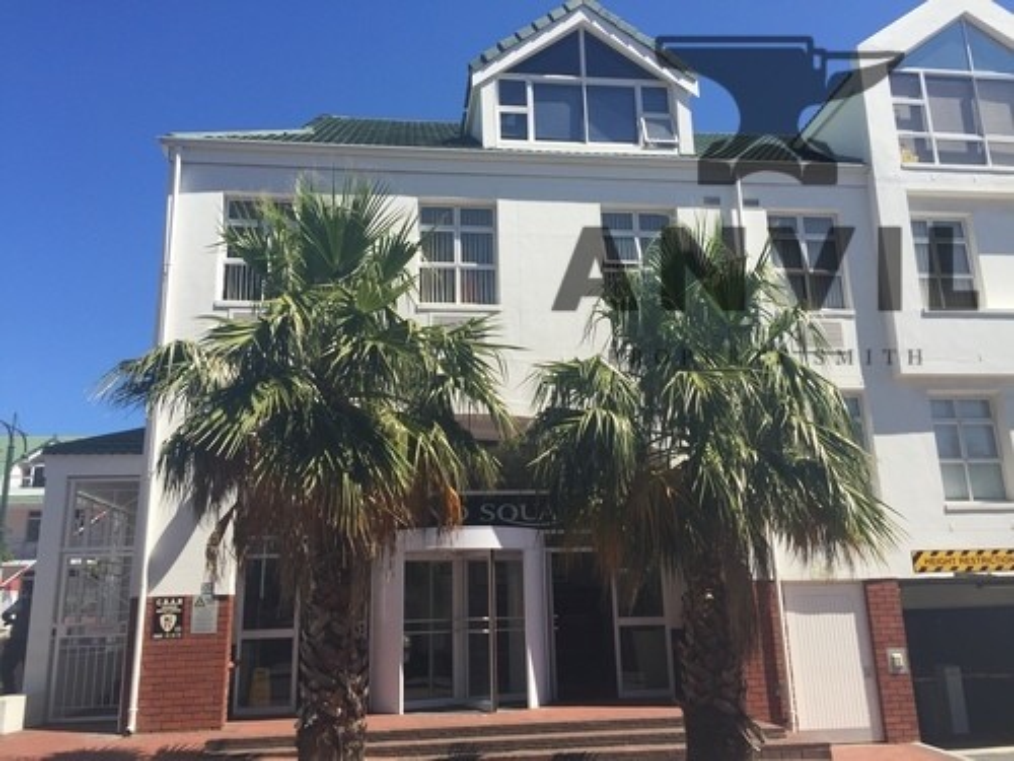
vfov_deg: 48.2
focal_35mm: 29
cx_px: 507
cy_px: 380
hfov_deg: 61.7
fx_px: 849
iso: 32
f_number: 2.2
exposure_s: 1/2083
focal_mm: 4.15
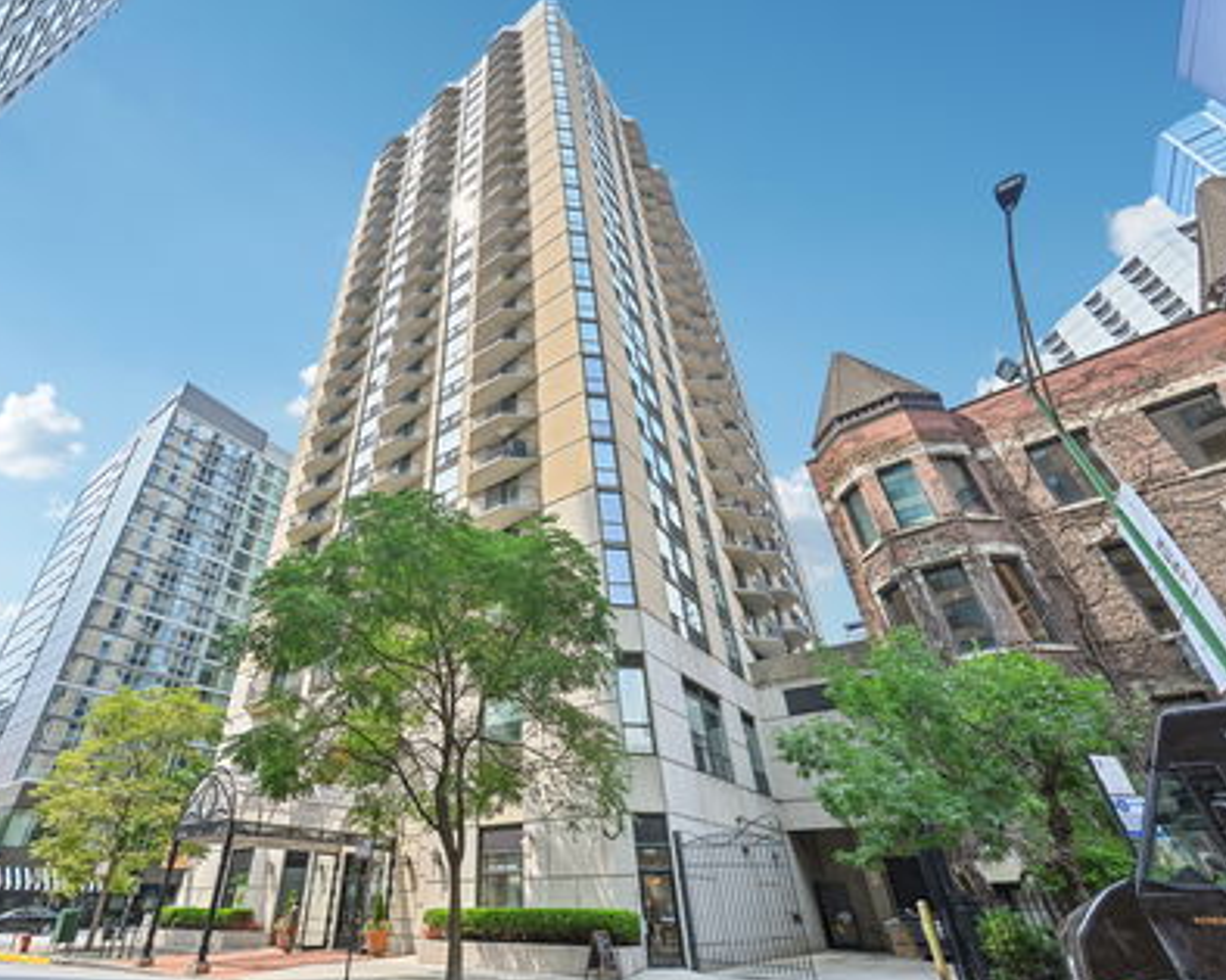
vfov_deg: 80.4
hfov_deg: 92.1
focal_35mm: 16
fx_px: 580
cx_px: 498
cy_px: 492
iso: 800
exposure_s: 1/800
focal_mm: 14
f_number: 8
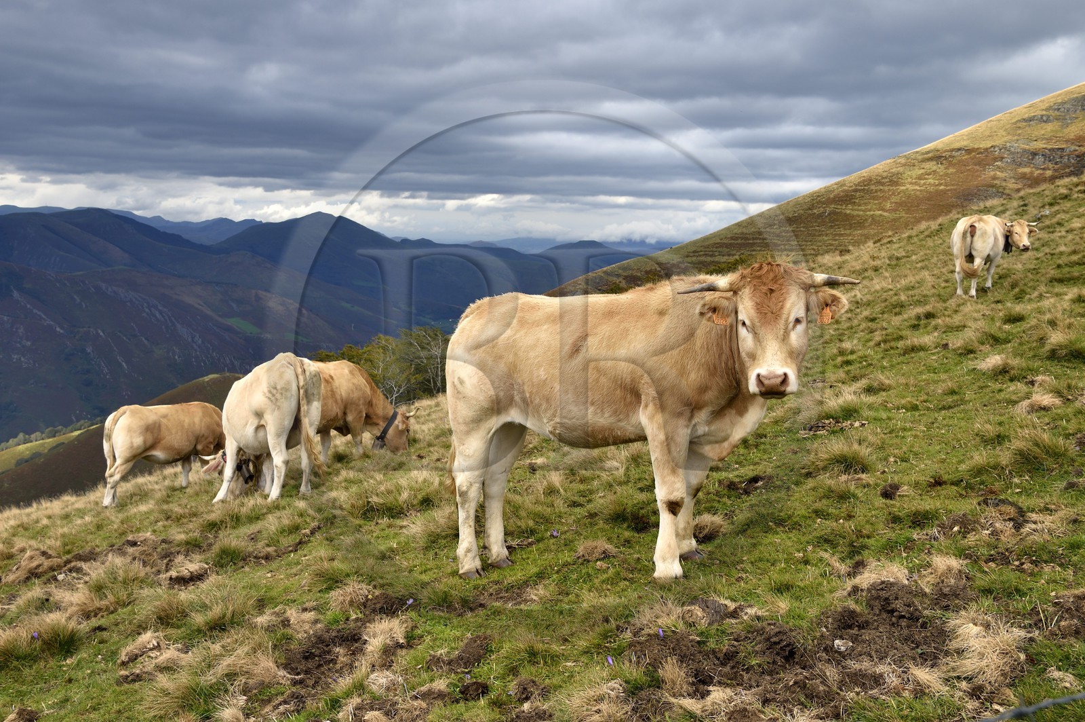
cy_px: 361
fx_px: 1144
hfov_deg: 50.7
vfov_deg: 35.0
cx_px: 542
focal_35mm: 38
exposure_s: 1/250
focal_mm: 38
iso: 200
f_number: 11
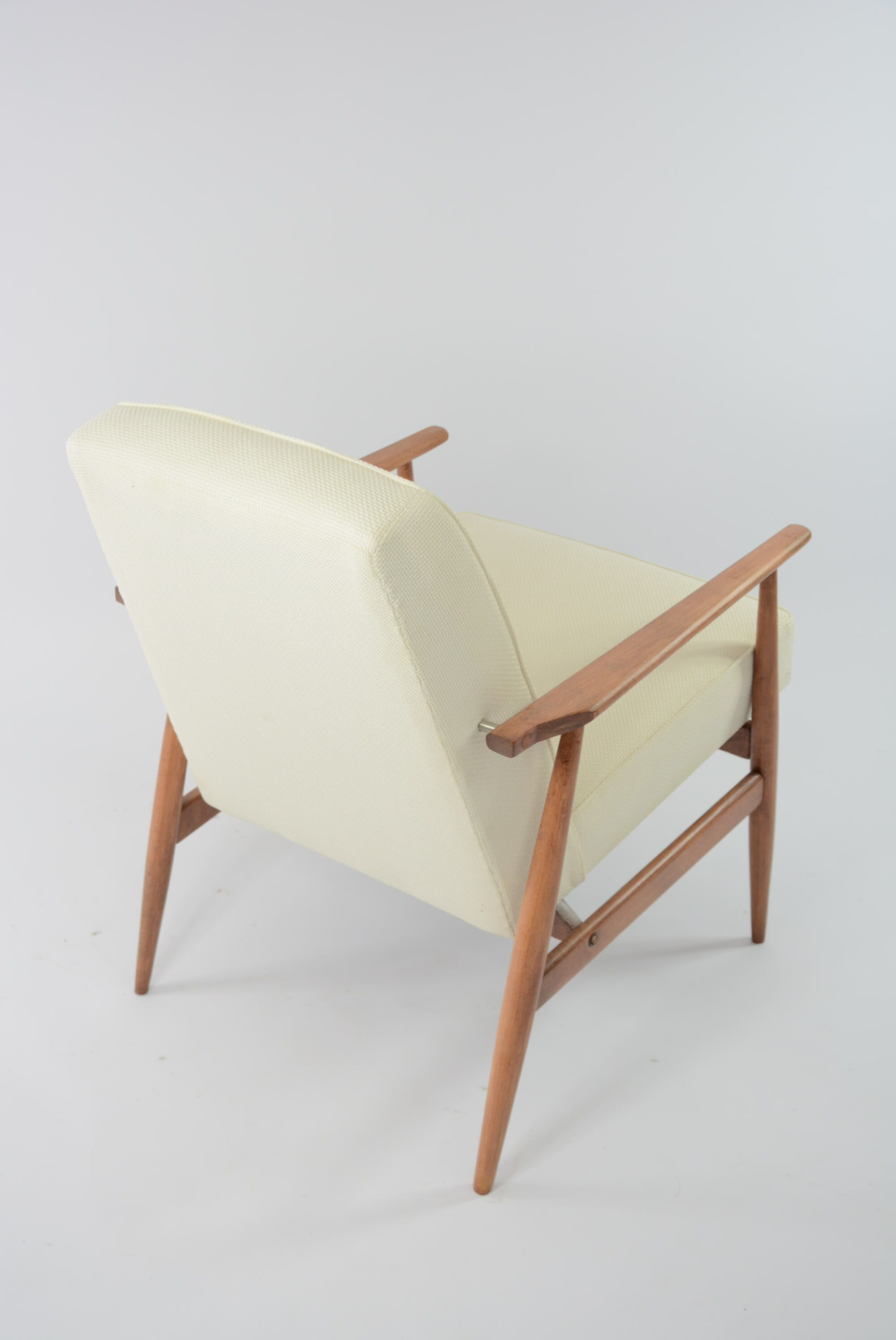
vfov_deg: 41.1
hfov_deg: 28.1
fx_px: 1789
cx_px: 448
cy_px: 670
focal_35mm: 48
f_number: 5.6
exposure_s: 1/125
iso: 360
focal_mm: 32
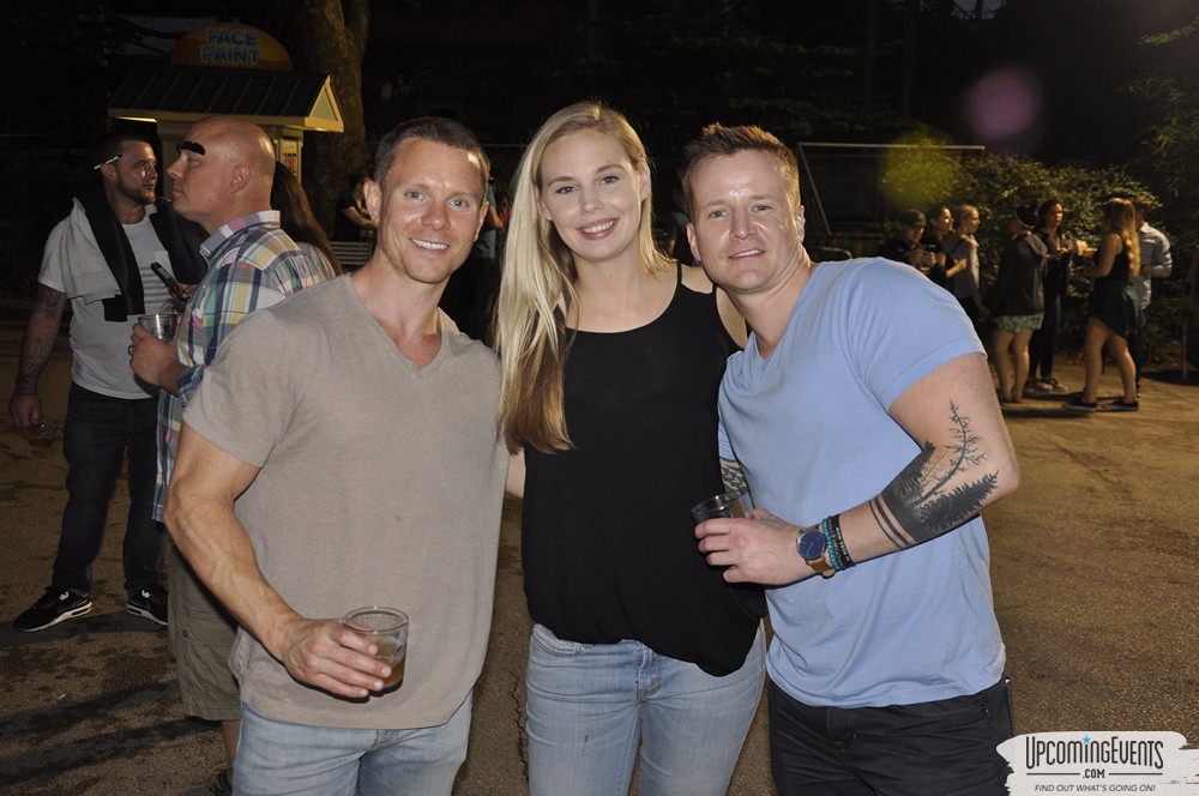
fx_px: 1247
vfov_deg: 35.4
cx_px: 600
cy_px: 398
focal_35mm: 38
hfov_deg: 51.3
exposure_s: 1/60
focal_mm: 25
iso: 400
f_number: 4
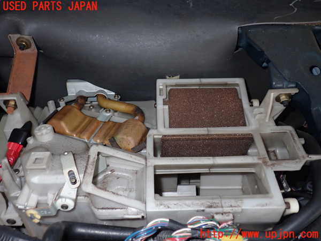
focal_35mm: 30
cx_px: 160
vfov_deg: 46.8
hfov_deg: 60.0
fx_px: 278
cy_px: 120
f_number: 6.3
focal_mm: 5.4
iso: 200
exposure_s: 1/30
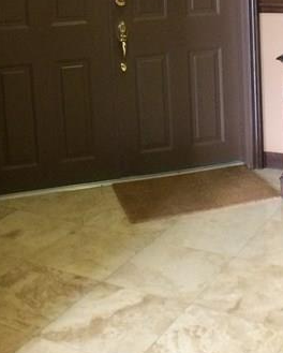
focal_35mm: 88
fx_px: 920
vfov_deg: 21.0
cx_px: 195
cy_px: 8
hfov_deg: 17.4
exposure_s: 1/24
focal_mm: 4.15
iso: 320
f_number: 2.2
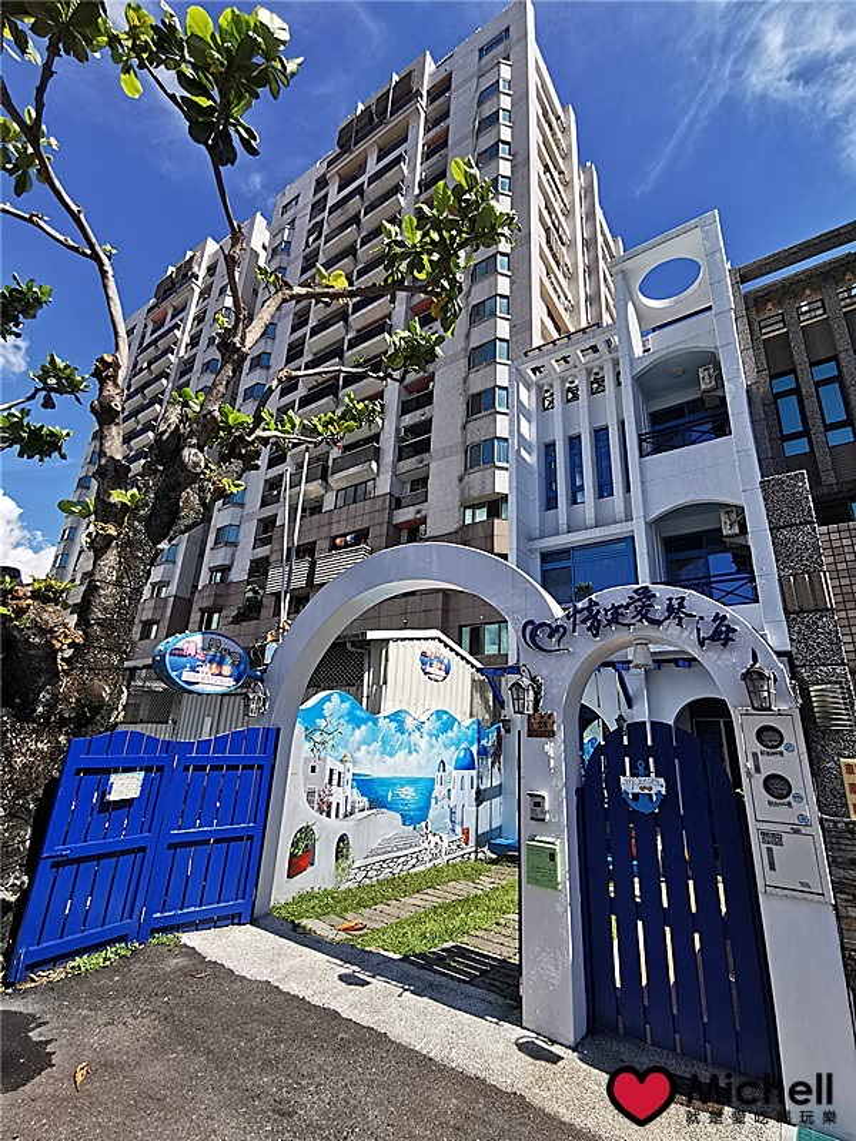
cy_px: 570
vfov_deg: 94.5
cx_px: 428
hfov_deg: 78.1
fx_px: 528
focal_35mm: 16
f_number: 2.2
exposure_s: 1/1256
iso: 50
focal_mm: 2.35
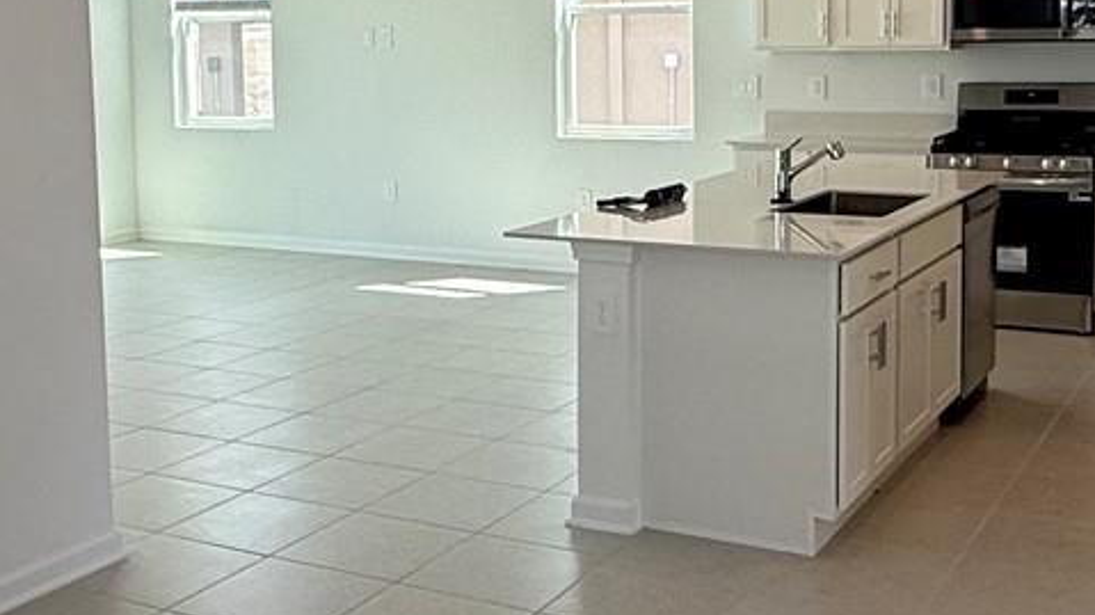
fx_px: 1480
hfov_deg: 40.6
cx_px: 510
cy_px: 169
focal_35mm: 51
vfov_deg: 23.3
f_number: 2.2
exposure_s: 1/139
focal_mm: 2.22
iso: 50
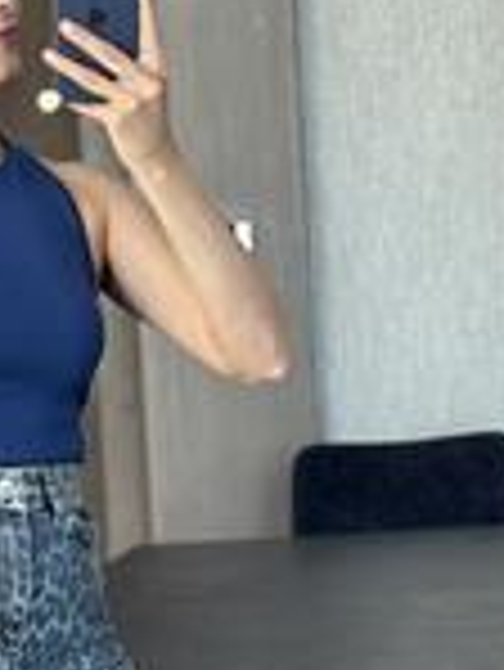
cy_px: 751
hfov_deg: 9.1
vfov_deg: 11.9
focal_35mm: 163
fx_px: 3160
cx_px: -22
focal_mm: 6.86
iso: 125
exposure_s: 1/60
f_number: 1.78
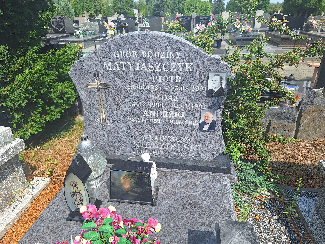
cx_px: 162
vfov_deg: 58.9
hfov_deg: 73.9
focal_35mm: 23
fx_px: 216
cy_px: 122
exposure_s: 1/1629
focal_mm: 5.54
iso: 40
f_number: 1.8
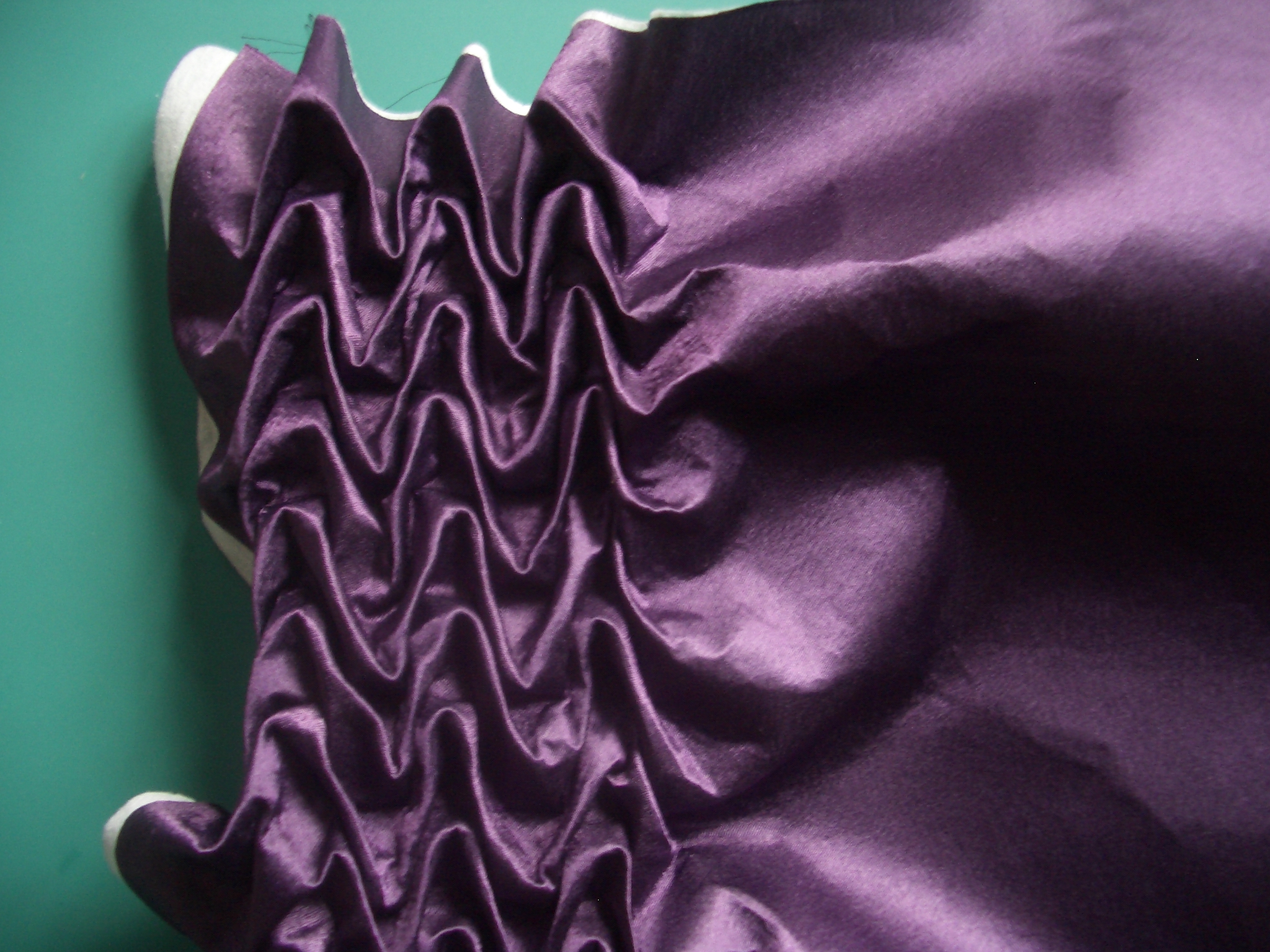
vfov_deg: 40.7
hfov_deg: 52.6
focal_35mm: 35
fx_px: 1284
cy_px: 476
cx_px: 635
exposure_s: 1/8
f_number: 2.6
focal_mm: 5.8
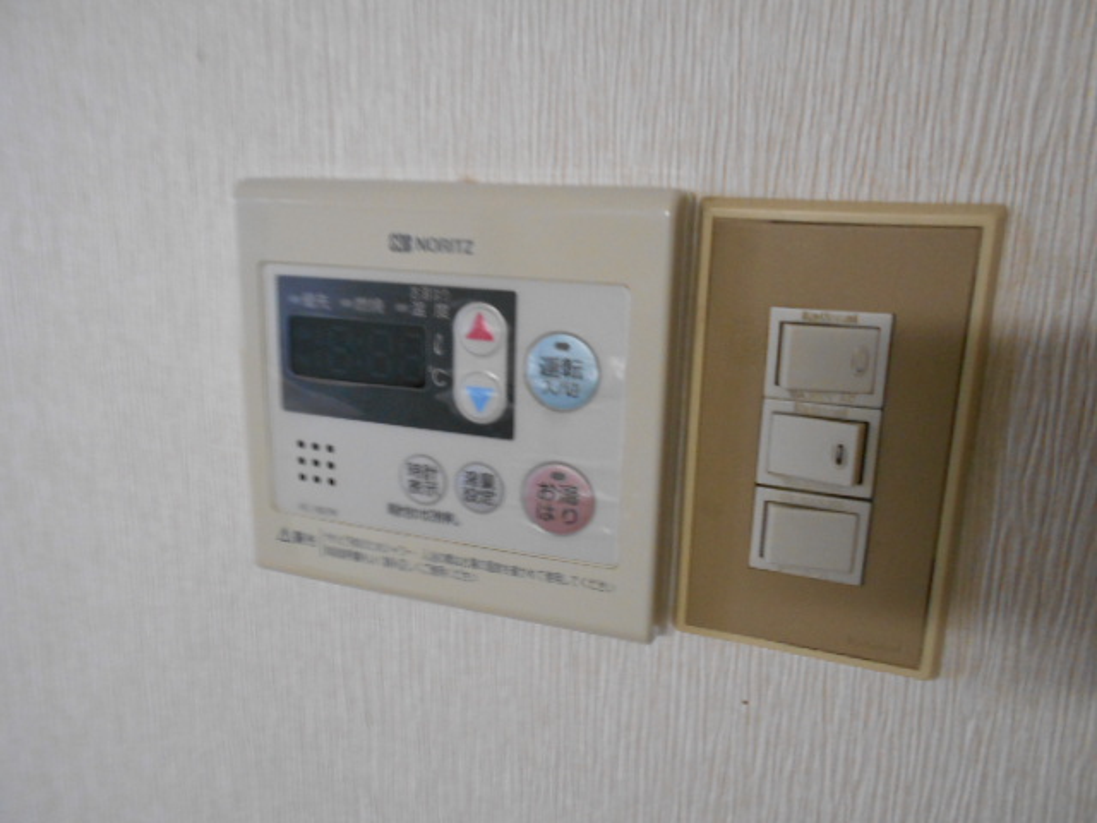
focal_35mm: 26
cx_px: 548
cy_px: 412
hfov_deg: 67.3
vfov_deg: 53.1
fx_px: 824
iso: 400
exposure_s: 1/15
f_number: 3.2
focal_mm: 4.6
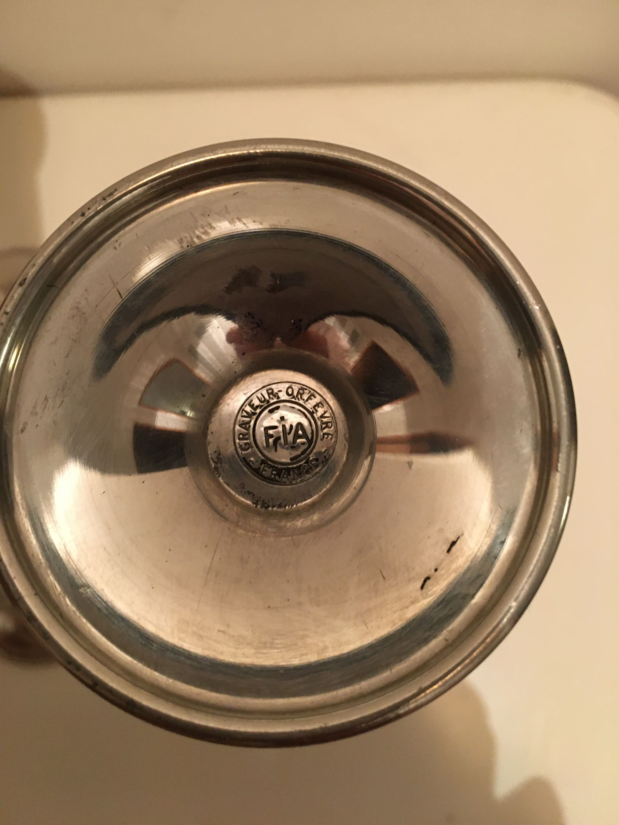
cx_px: 310
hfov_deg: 48.2
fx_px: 691
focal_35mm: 29
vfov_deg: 61.7
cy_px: 412
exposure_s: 1/17
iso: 200
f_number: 2.2
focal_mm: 4.15
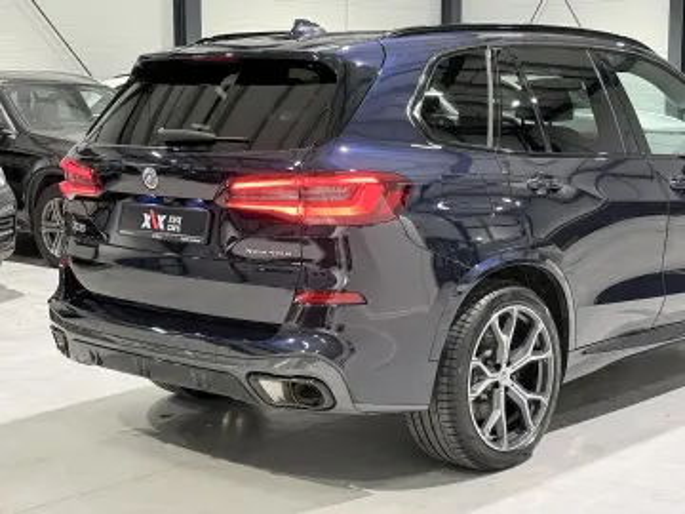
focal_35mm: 48
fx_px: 950
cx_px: 342
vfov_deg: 30.3
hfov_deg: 39.7
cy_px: 257
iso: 200
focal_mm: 6.76
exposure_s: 1/50
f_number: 1.78
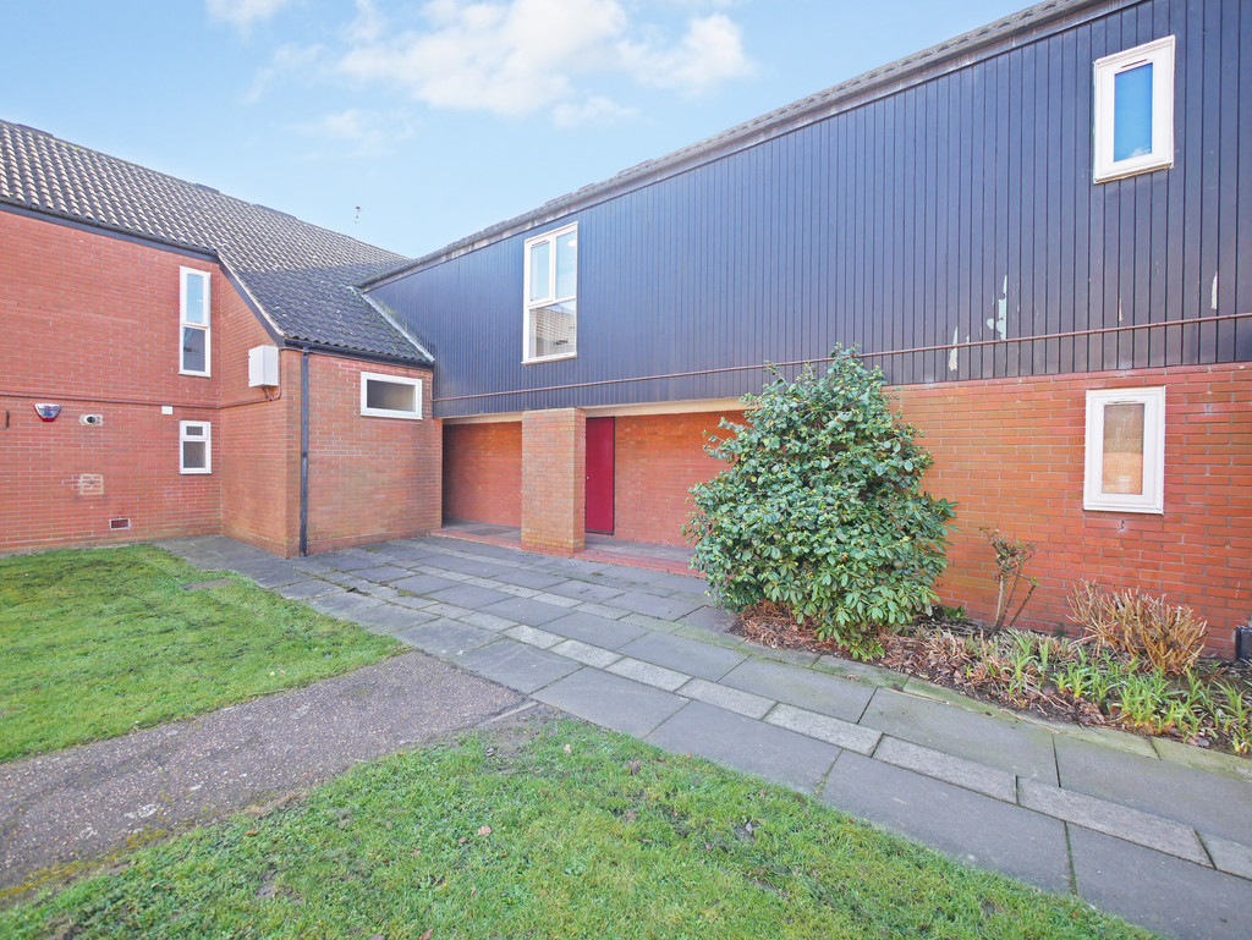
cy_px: 470
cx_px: 626
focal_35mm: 14
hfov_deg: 102.0
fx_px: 507
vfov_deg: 85.7
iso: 200
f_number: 4
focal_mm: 7
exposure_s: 1/125
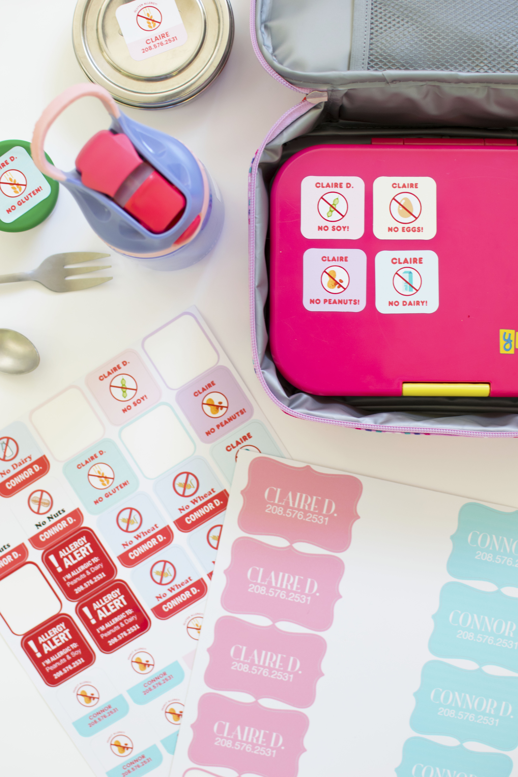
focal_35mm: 52
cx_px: 259
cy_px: 388
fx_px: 1133
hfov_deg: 25.8
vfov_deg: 37.9
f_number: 3.5
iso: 200
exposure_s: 1/50
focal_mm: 35
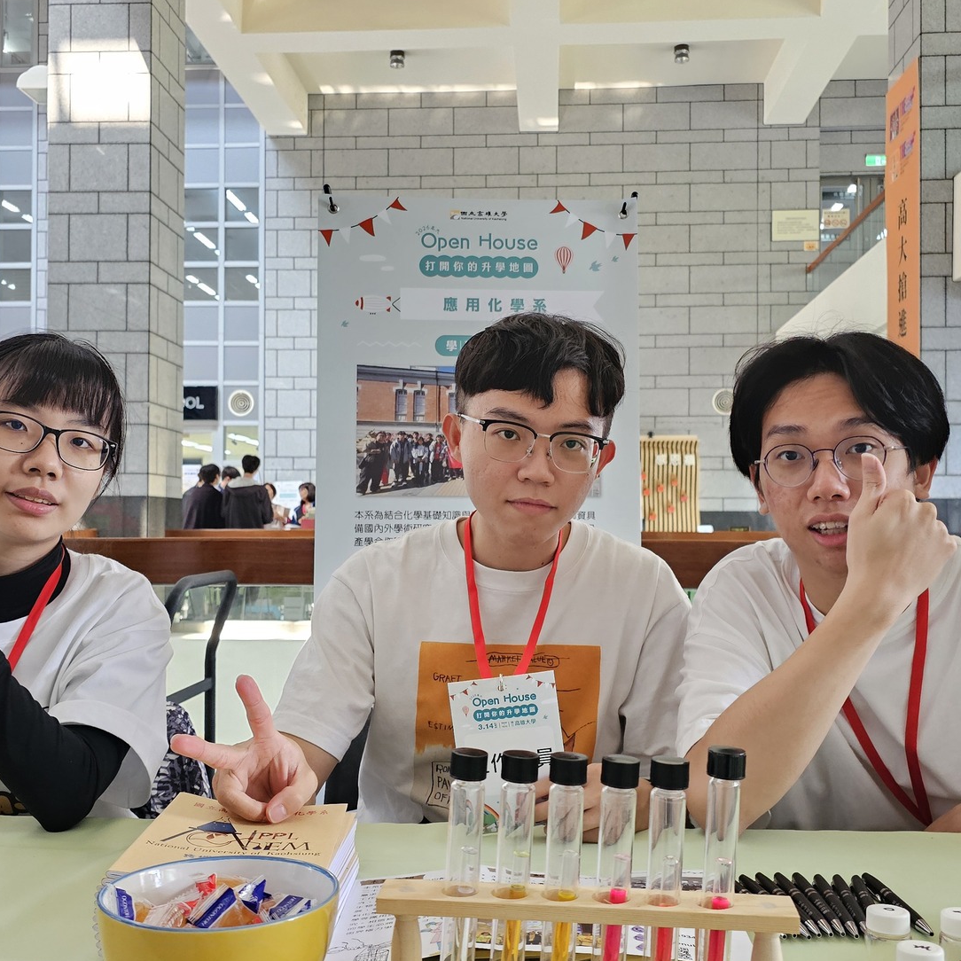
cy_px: 488
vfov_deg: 46.0
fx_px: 1131
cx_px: 479
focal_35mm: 36
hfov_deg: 46.0
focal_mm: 6.3
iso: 800
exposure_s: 1/120
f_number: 1.7
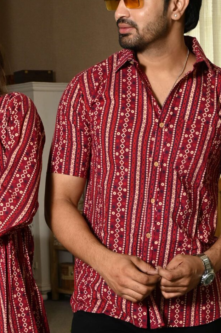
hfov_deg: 13.5
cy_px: 286
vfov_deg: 19.9
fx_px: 931
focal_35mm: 101
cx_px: 105
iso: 640
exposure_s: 1/160
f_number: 7.1
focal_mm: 37
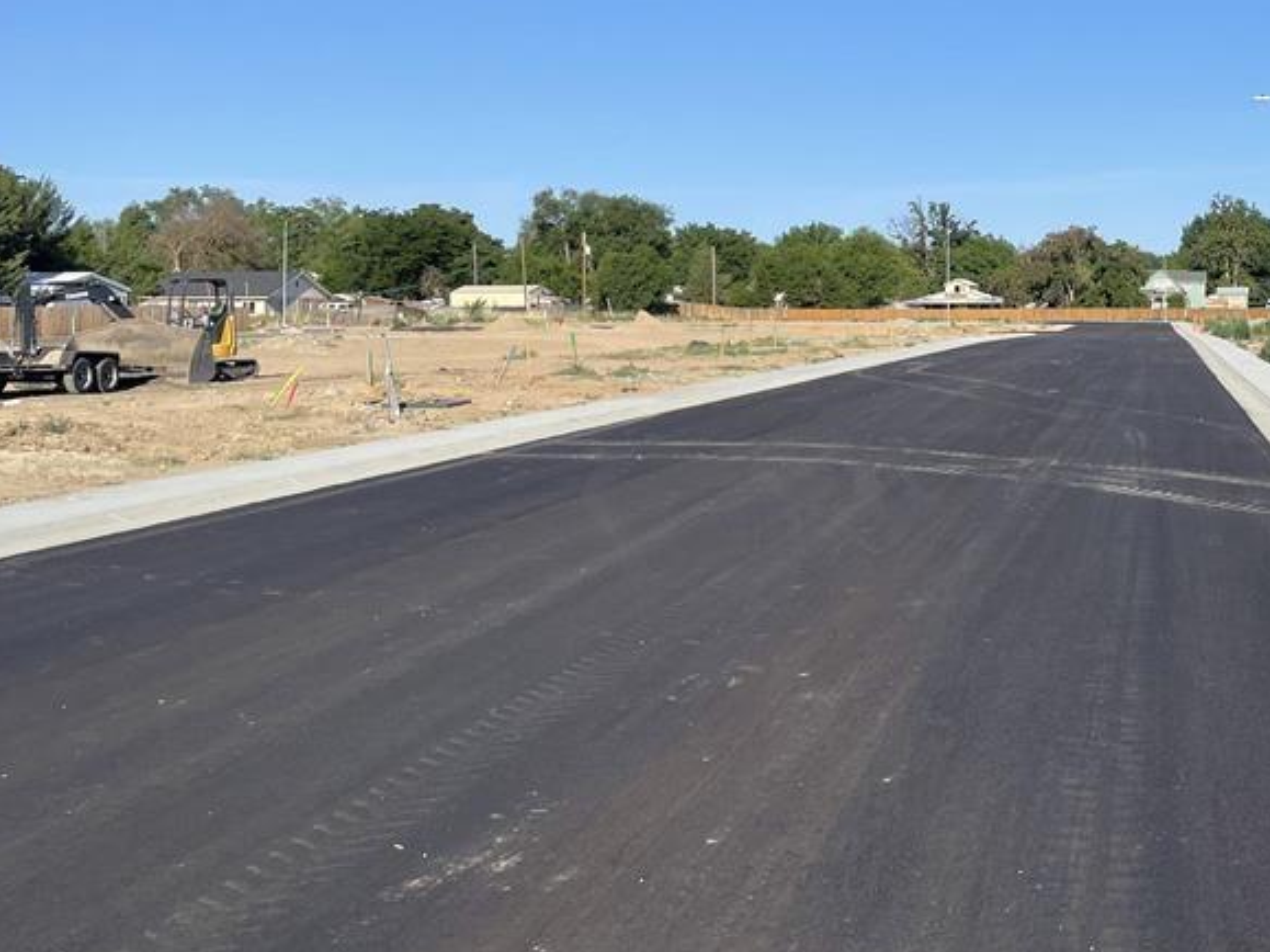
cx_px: 1103
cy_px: 305
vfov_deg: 31.2
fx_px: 1687
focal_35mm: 46
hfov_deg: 38.8
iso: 32
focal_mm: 4.2
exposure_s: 1/4132
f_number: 1.6
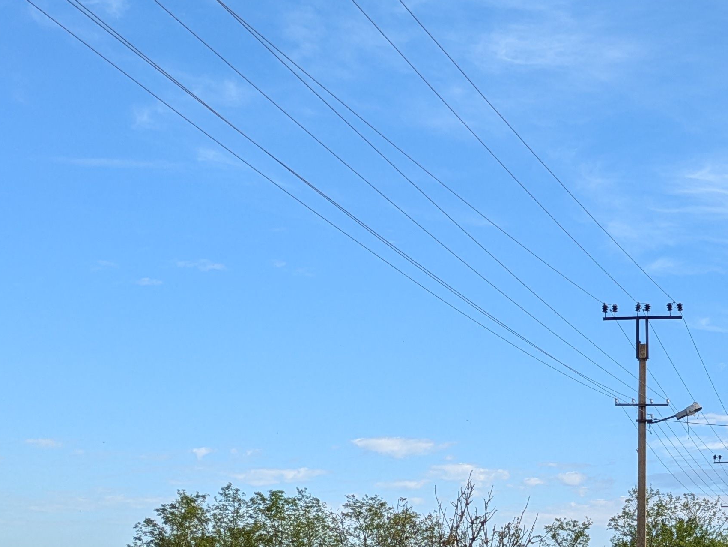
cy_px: 540
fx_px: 1430
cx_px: 786
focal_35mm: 68
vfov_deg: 20.9
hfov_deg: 26.5
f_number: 1.89
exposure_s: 1/1185
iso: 49
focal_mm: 5.43
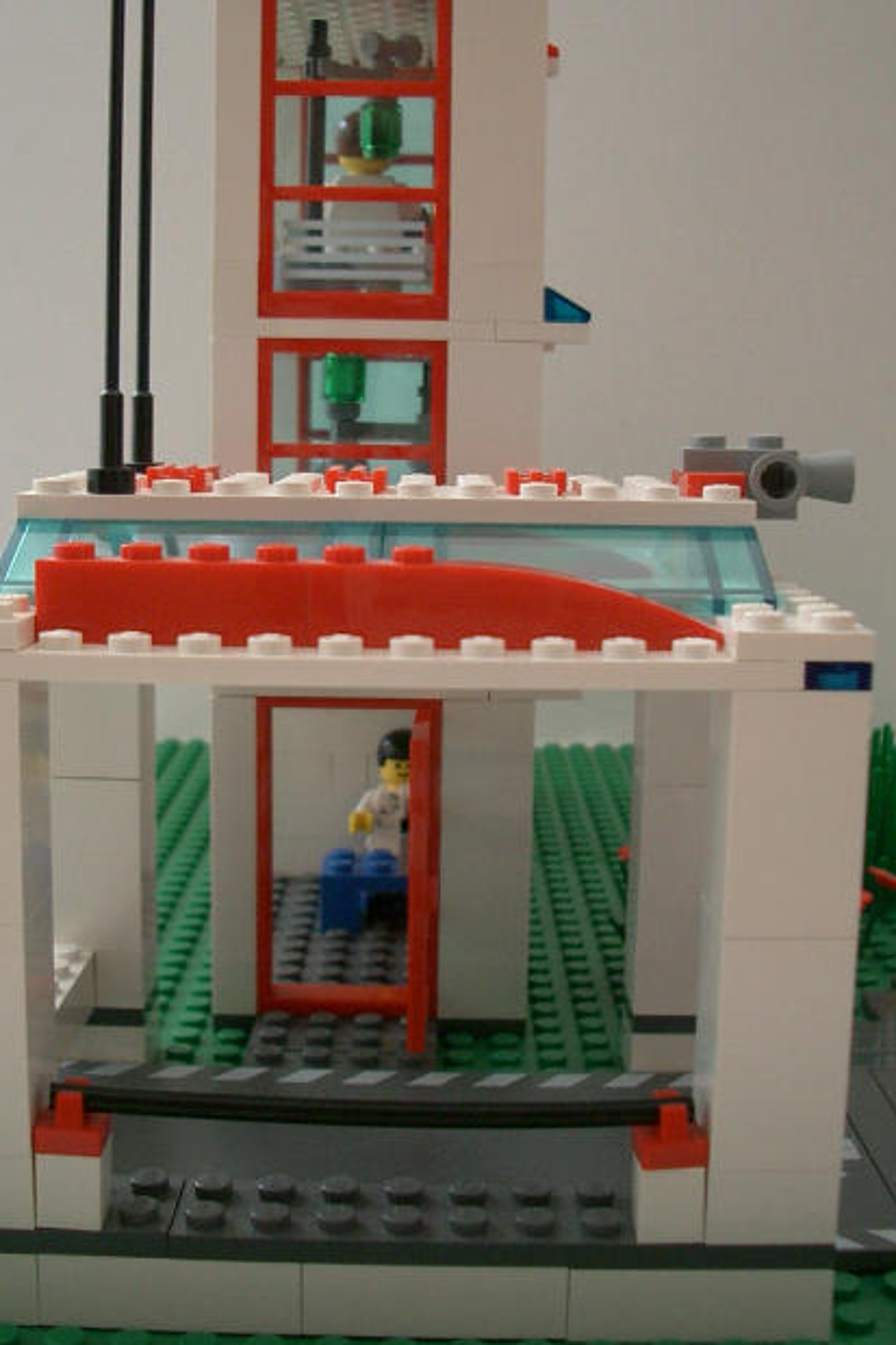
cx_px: 369
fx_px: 1756
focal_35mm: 47
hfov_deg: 28.6
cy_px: 605
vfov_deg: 41.9
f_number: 2.6
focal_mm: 5.8
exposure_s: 1/30
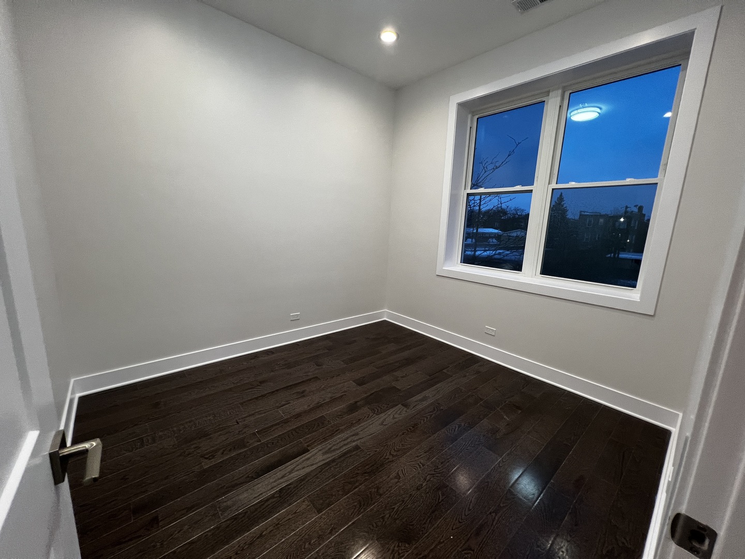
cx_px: 372
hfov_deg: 106.2
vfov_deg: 89.9
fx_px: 280
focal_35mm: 13
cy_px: 280
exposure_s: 1/120
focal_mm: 1.57
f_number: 1.8
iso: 200
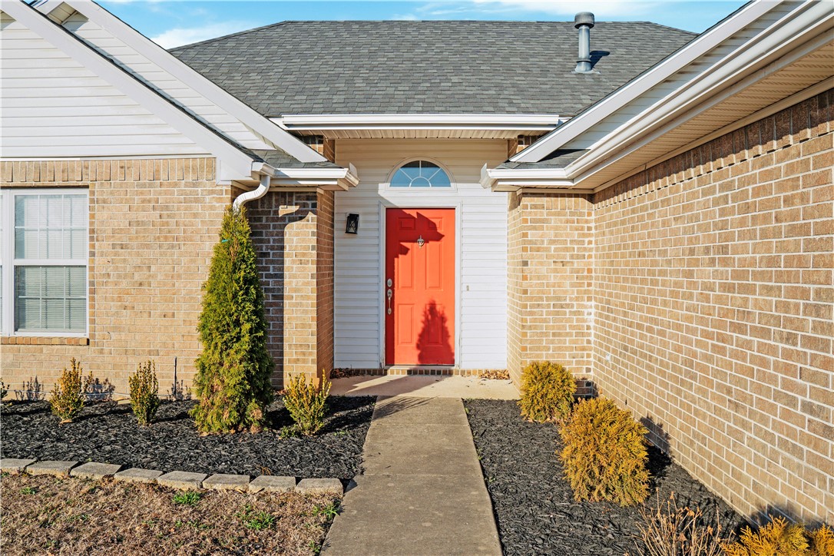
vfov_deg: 50.4
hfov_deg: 70.4
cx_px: 417
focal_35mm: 26
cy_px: 278
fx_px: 591
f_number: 4
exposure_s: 1/400
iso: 50
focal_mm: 17
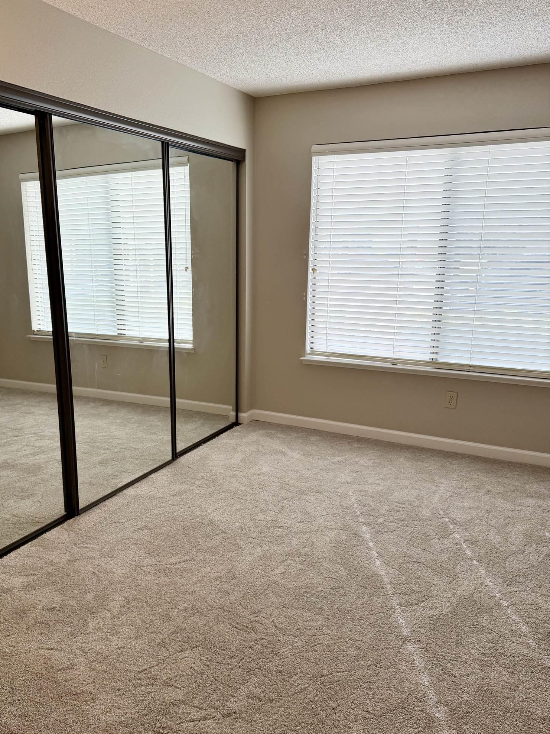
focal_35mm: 28
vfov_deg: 63.4
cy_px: 381
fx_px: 593
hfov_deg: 49.5
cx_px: 230
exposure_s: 1/182
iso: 64
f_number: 1.78
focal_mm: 6.76
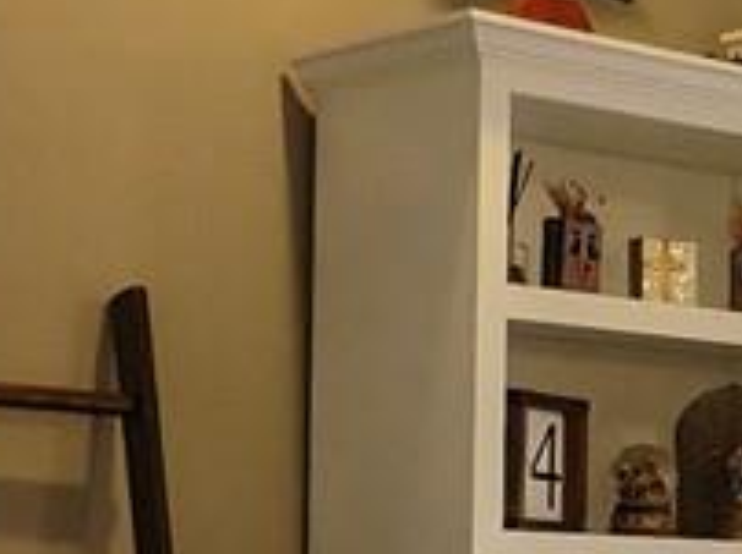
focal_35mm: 127
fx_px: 2719
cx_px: 1242
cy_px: 646
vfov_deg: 11.4
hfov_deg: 14.1
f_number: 2.2
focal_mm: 3.05
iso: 990
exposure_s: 1/50
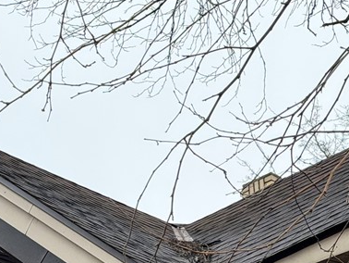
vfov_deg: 11.2
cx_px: 283
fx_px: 1311
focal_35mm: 130
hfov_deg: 15.1
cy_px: 316
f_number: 1.78
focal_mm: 6.76
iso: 80
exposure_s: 1/1203
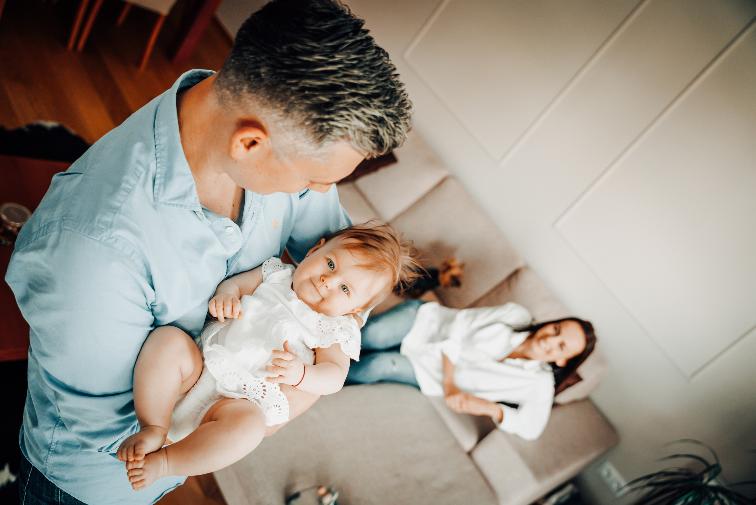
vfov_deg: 40.2
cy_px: 252
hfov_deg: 57.5
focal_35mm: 33
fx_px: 689
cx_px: 378
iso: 1250
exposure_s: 1/160
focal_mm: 32.8
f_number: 2.8
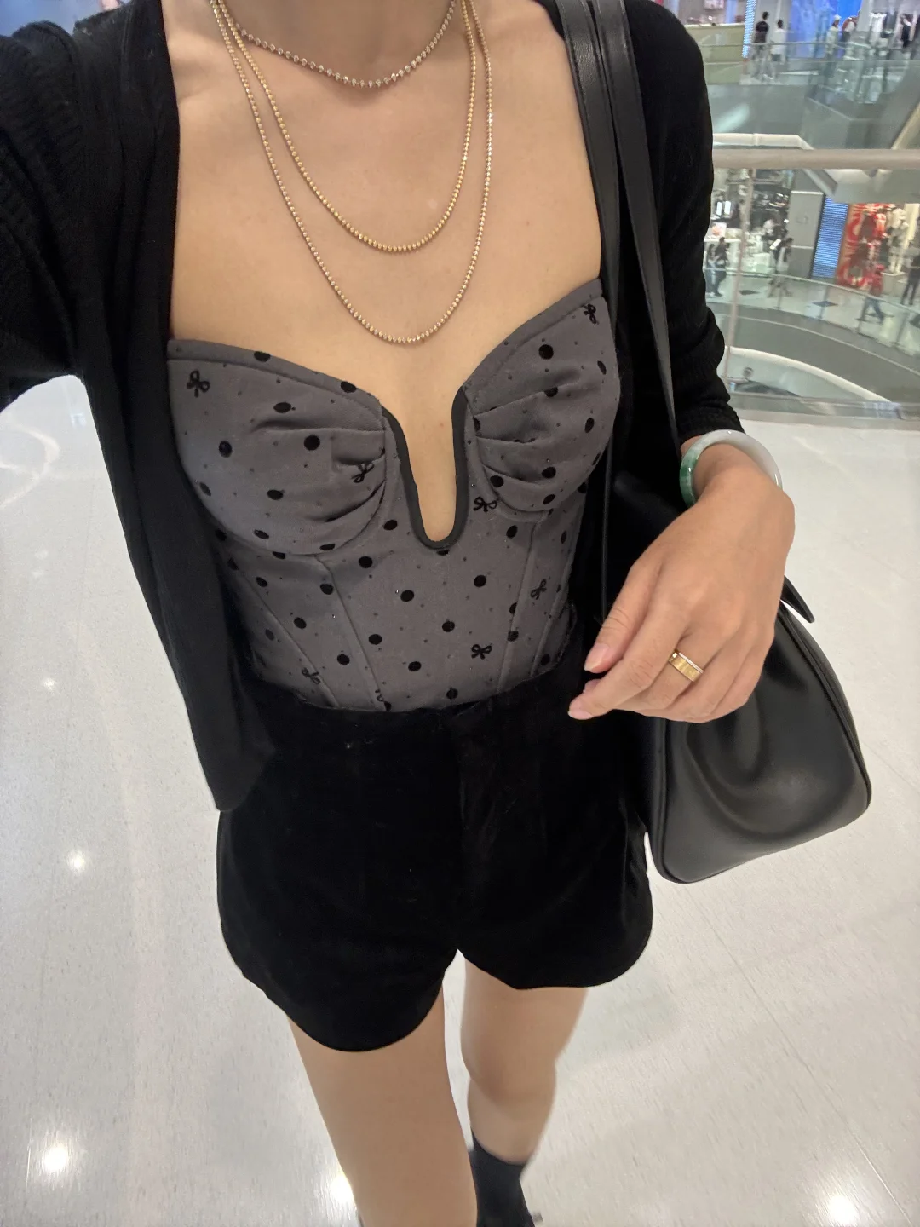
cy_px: 614
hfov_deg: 58.9
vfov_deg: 73.9
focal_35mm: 23
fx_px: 815
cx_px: 460
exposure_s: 1/50
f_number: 1.9
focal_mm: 2.69
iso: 64
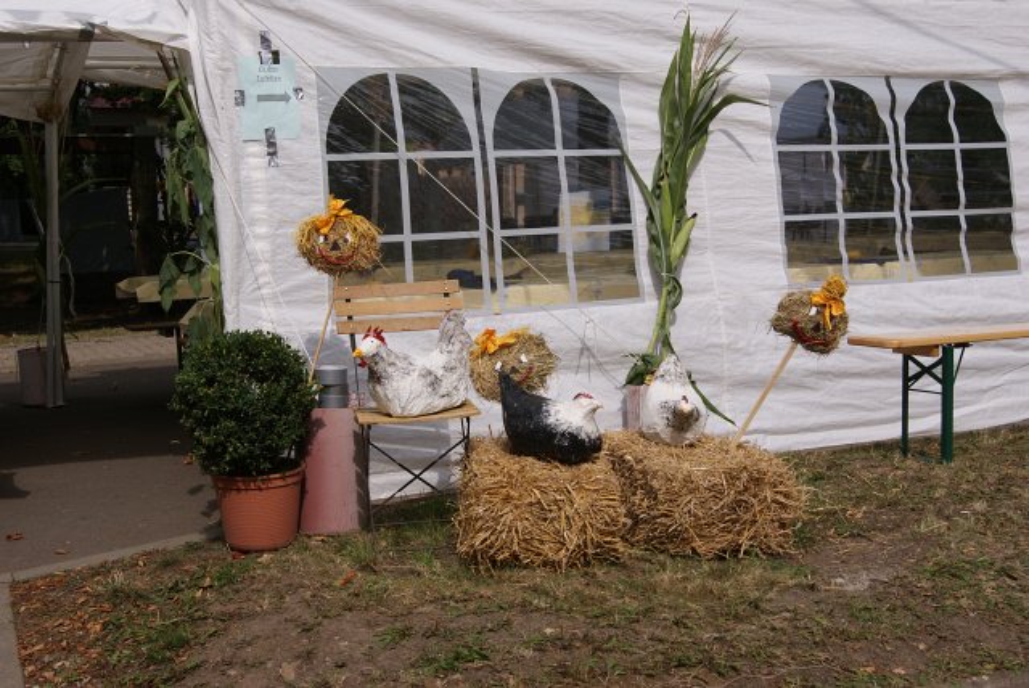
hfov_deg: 37.8
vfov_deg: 25.8
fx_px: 1502
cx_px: 514
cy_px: 344
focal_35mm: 52
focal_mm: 35
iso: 100
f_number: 10
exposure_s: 1/250
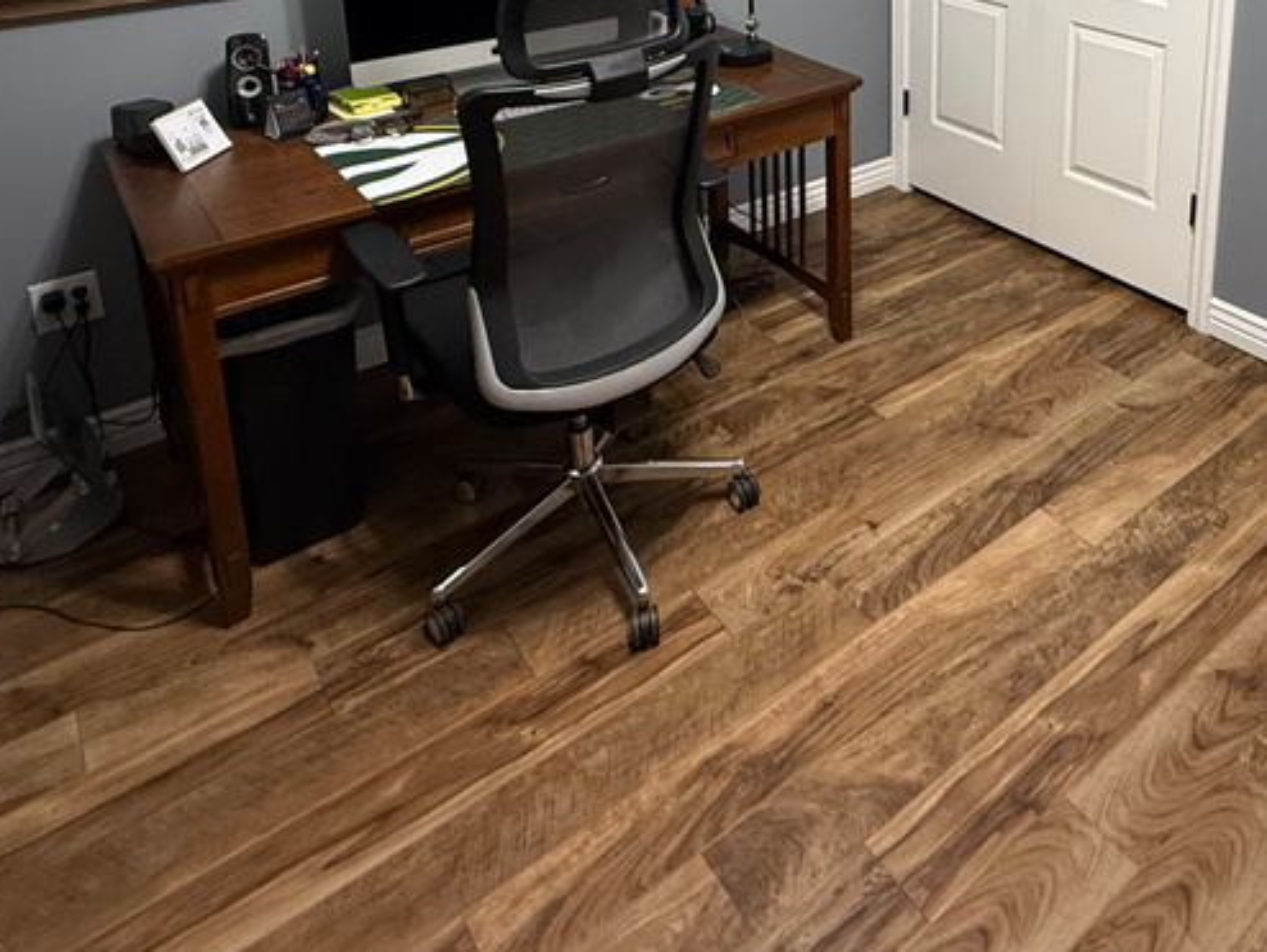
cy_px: -8
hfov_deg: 58.5
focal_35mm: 29
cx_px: 946
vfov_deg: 41.7
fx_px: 1062
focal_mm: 2.22
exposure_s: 1/60
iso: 250
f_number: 2.2
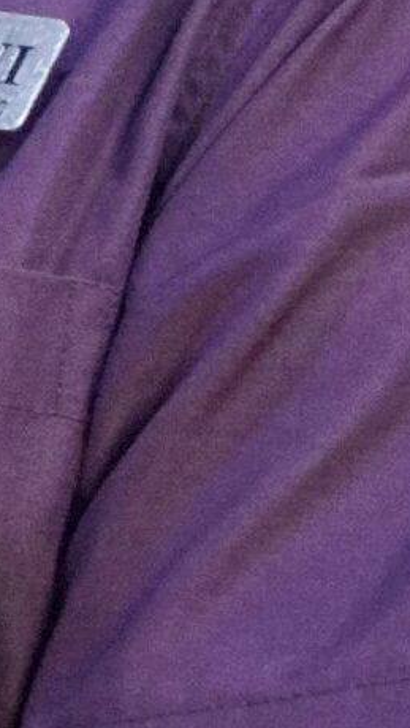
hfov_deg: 2.7
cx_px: -264
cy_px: -209
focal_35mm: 443
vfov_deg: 4.9
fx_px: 8556
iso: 320
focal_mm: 9
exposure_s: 1/33
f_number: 2.8
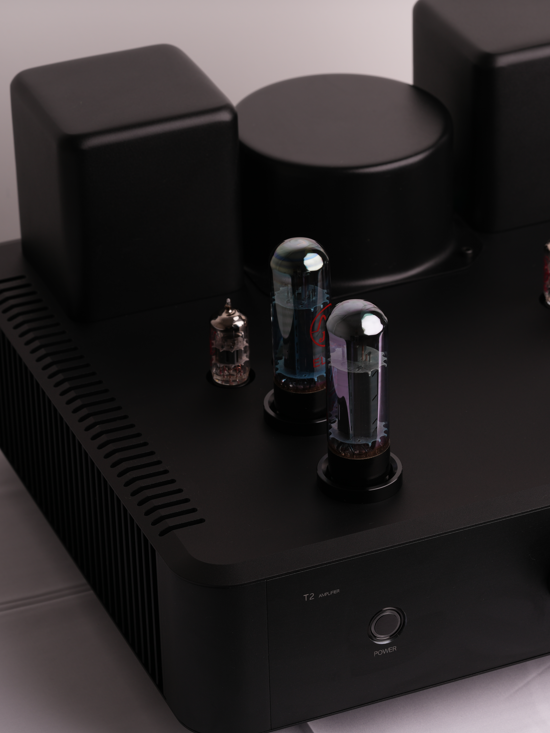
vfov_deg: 15.2
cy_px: 366
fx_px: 2754
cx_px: 430
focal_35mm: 130
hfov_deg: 11.4
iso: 100
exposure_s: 1/250
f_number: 9
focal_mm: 90
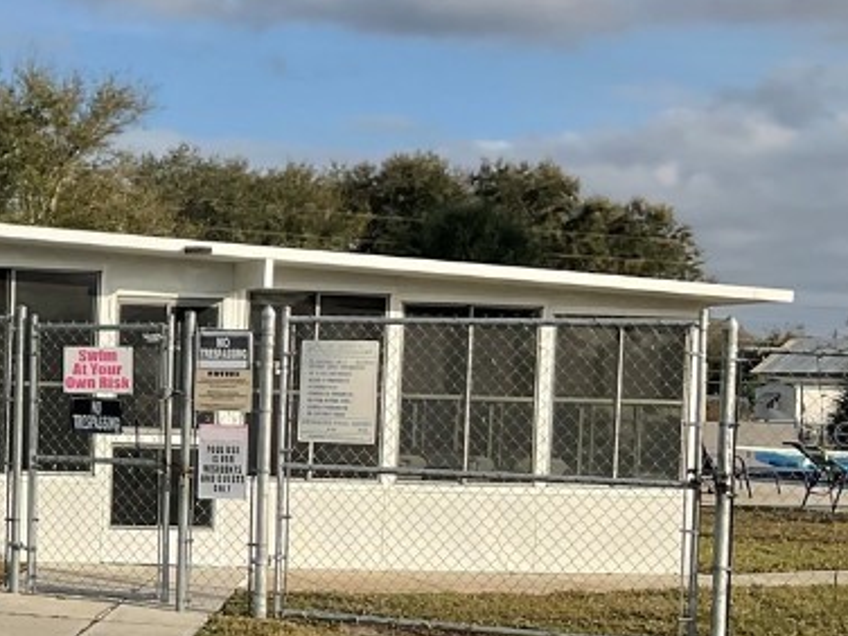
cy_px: 429
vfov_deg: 18.6
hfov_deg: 22.9
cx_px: -147
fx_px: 1935
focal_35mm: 79
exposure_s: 1/2667
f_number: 1.8
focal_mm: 3
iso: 16
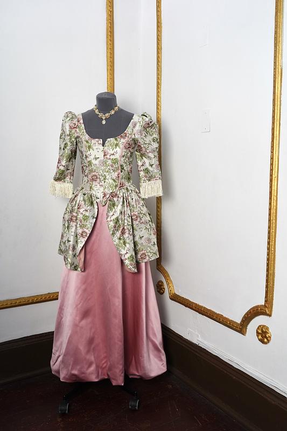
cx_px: 144
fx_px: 431
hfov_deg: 36.9
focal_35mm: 36
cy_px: 216
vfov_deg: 53.1
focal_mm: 36
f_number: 5
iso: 1600
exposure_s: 1/160
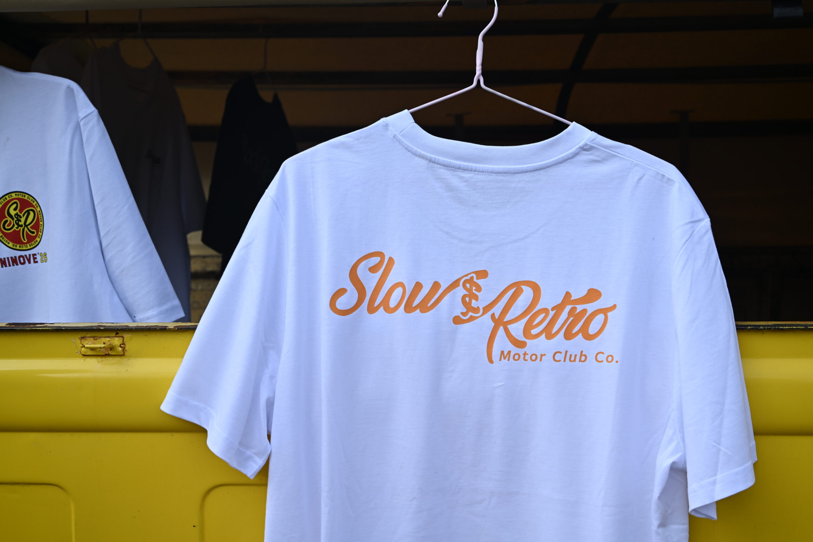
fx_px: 768
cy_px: 271
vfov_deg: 38.9
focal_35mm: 34
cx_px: 406
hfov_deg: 55.8
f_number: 6.3
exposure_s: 1/320
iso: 100
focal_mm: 34
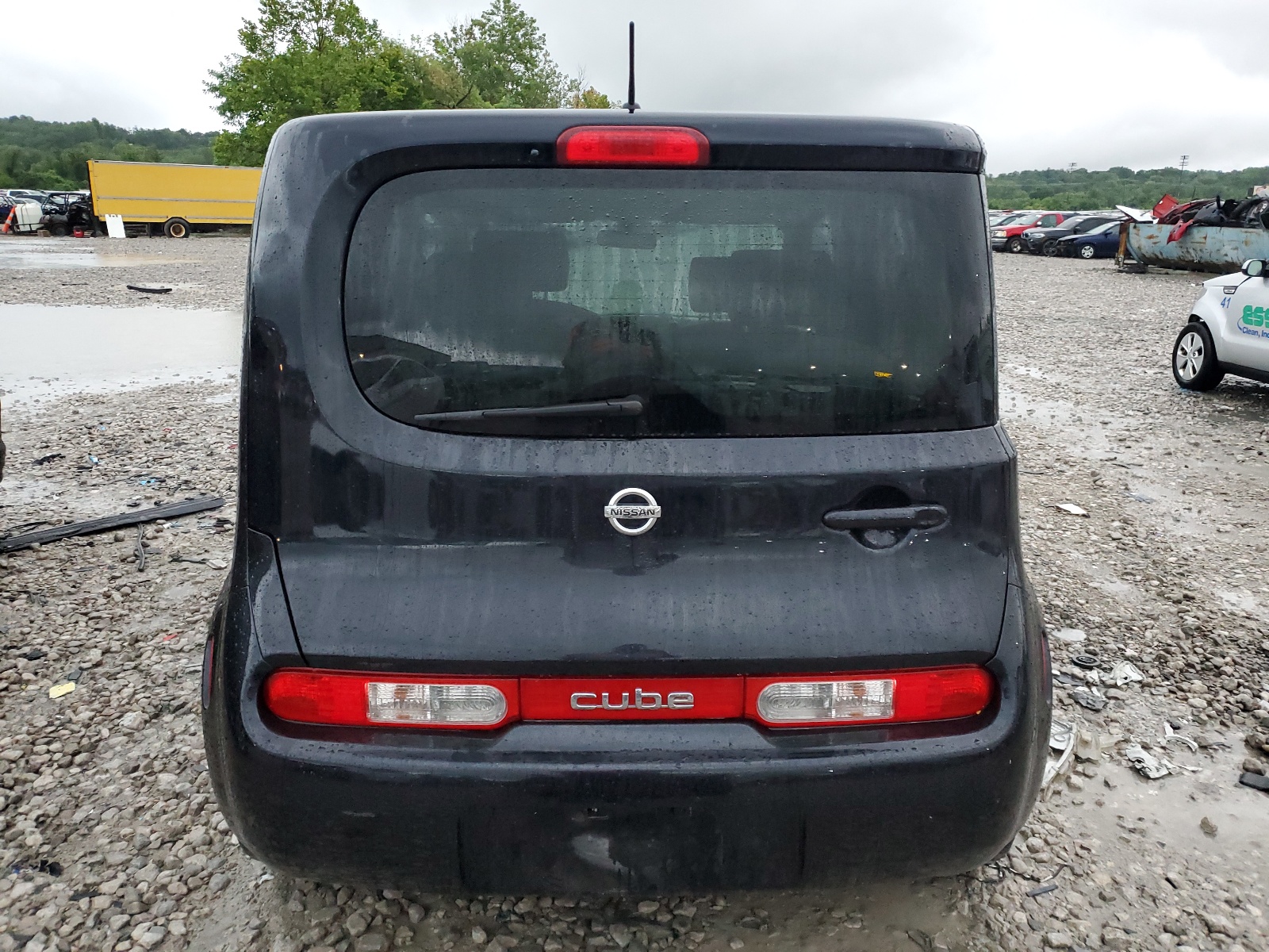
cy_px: 476
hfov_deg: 67.3
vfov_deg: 53.1
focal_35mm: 26
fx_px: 953
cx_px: 634
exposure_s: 1/40
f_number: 1.5
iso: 324
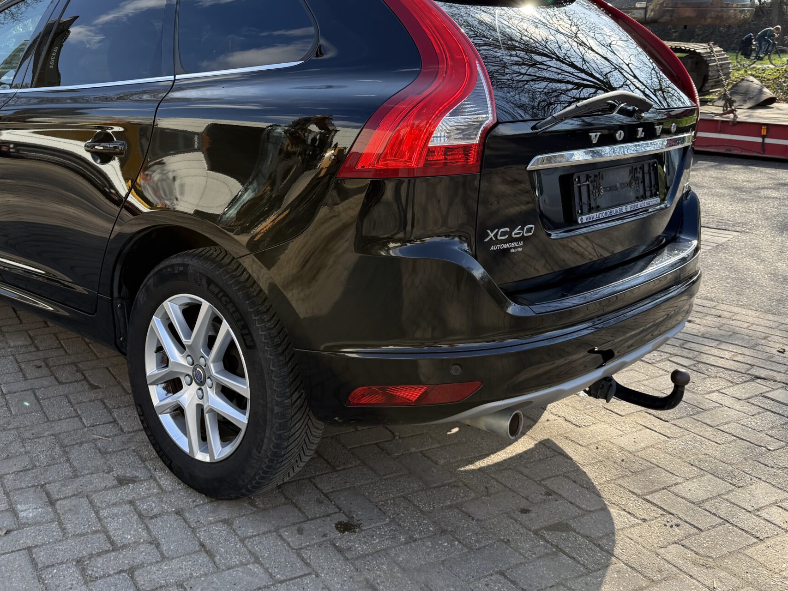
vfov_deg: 39.3
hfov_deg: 50.7
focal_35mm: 36
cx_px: 287
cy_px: 212
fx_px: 819
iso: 100
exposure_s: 1/1493
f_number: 1.78
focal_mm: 6.76
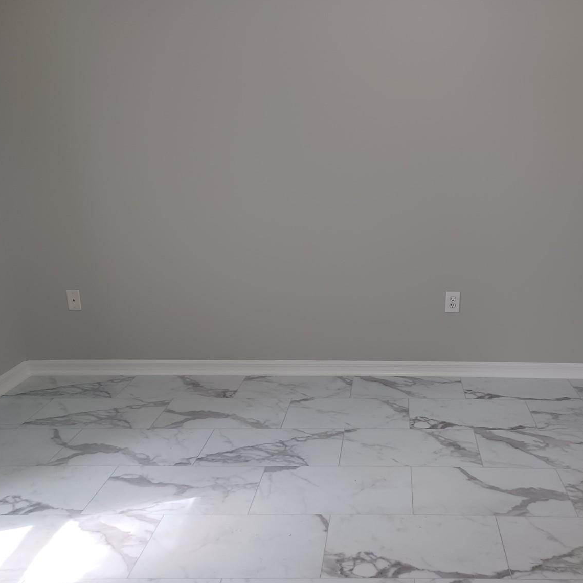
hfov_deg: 51.5
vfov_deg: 52.5
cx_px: 394
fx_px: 591
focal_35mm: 31
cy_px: 287
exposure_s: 1/60
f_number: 1.8
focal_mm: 4.6
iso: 250
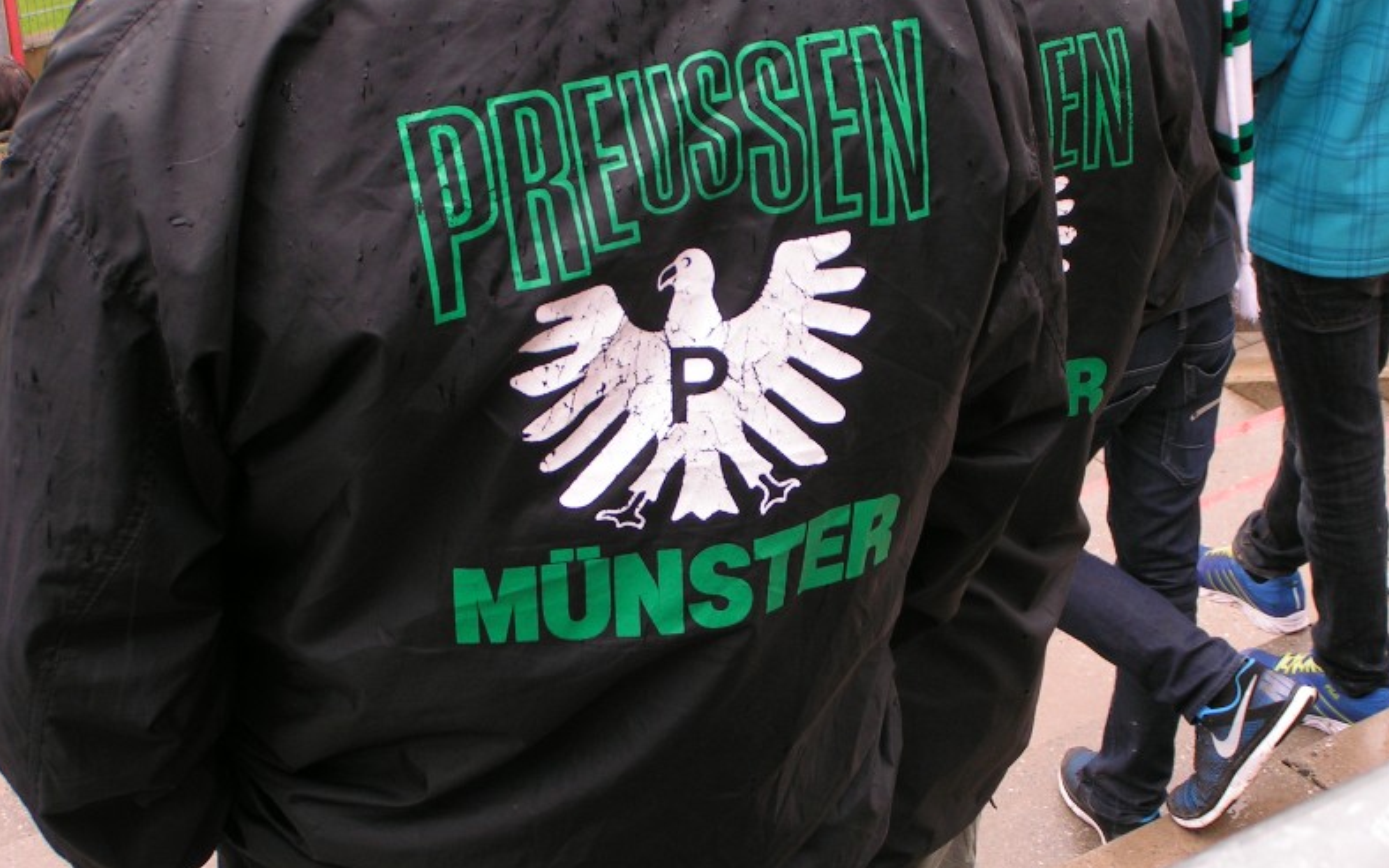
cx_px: 692
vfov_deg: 18.6
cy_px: 415
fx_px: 2650
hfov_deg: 29.4
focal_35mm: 70
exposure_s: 1/100
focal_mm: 10
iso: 50
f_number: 4.5
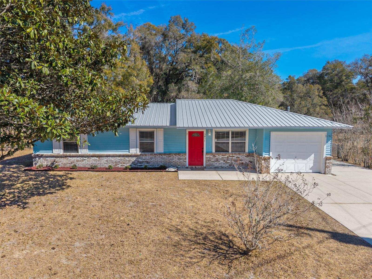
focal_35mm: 24
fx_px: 258
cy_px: 140
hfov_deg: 71.6
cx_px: 186
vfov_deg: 56.8
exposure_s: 1/2500
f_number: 1.8
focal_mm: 8.67
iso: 130
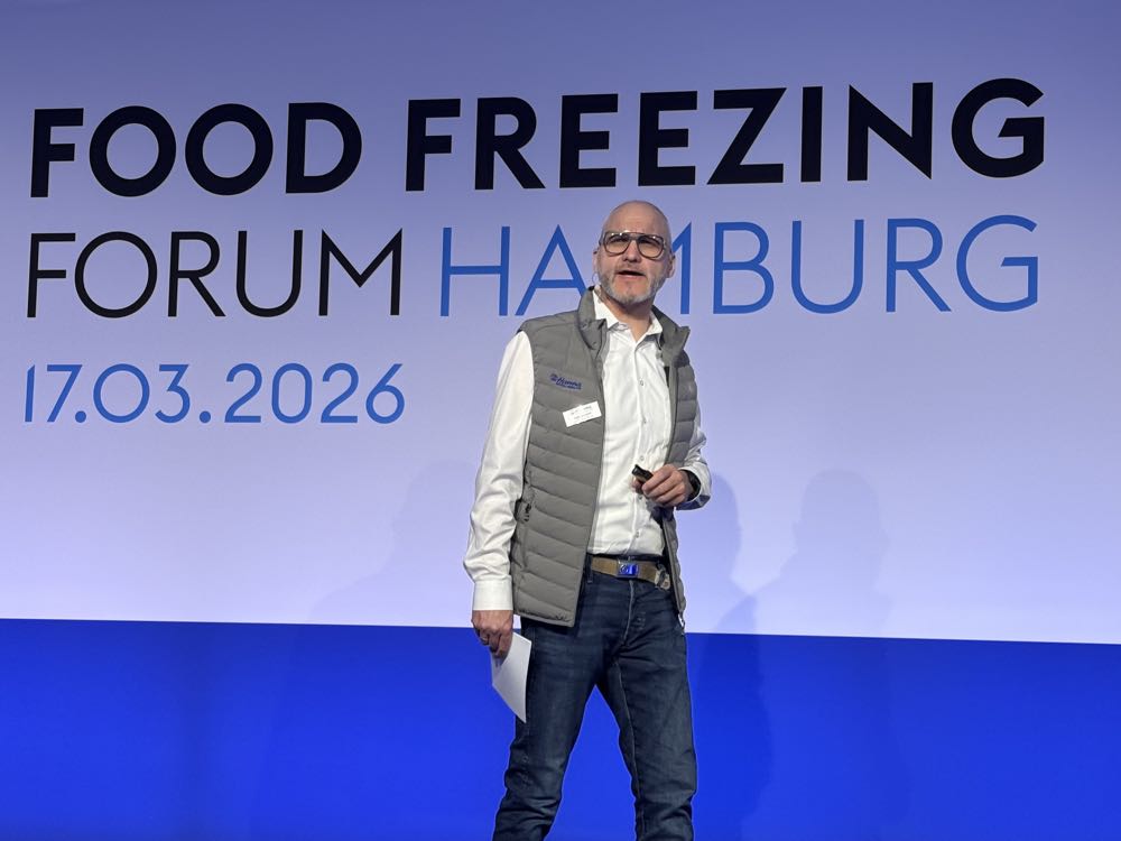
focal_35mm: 48
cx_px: 560
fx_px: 1554
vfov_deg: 30.3
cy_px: 420
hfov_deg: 39.7
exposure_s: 1/150
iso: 50
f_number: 1.78
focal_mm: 6.76
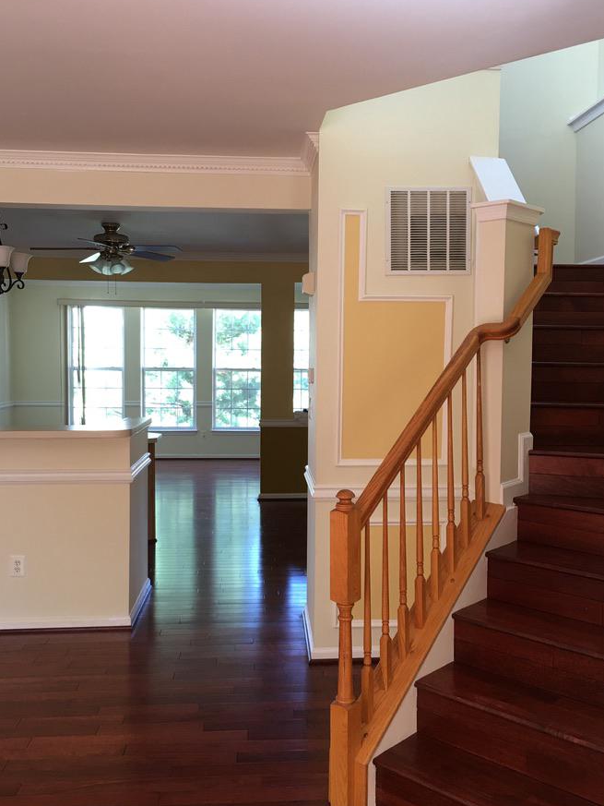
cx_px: 308
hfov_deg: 41.8
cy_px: 415
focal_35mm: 34
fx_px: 791
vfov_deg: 53.9
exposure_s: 1/15
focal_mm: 4.15
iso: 25
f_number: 2.2
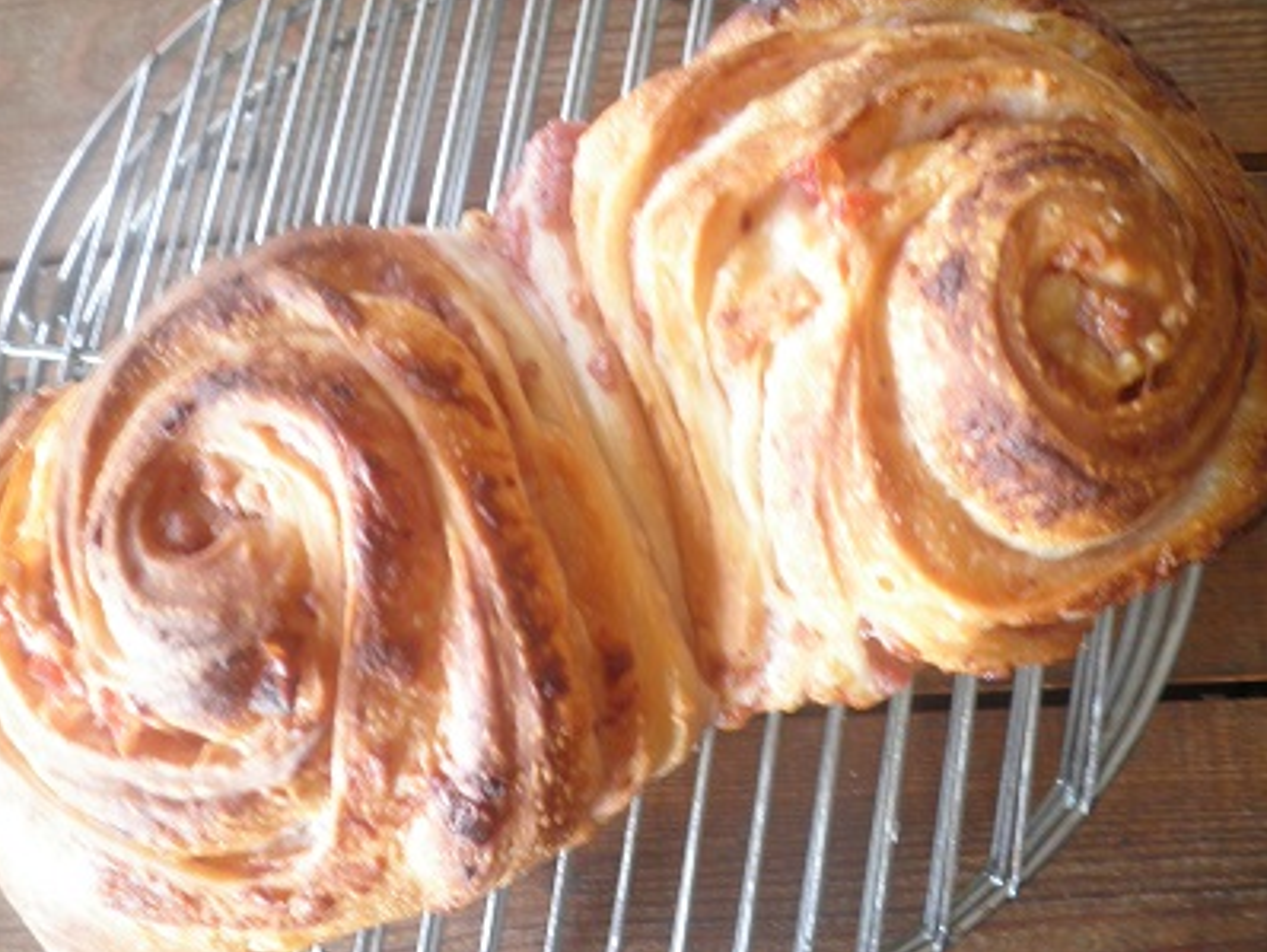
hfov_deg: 63.3
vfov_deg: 49.8
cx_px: 587
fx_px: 1025
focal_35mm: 28
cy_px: 443
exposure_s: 1/4
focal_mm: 4.7
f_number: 2.8
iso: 160
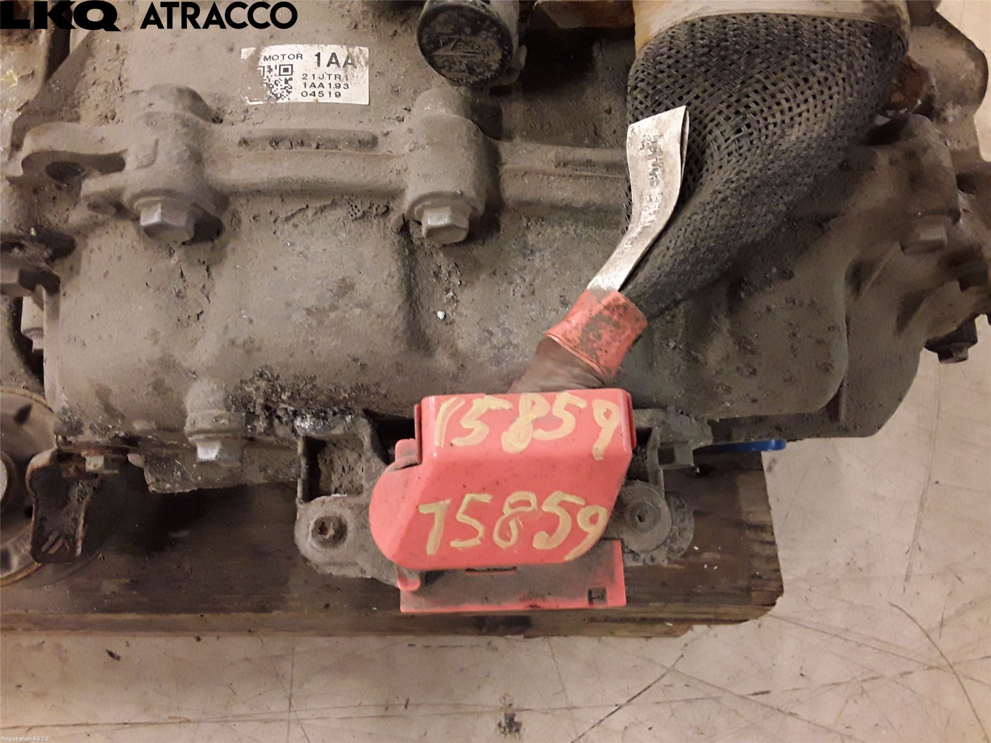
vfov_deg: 49.7
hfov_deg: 63.4
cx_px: 496
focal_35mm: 28
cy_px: 372
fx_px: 802
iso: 200
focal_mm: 2.91
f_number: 1.9
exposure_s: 1/50
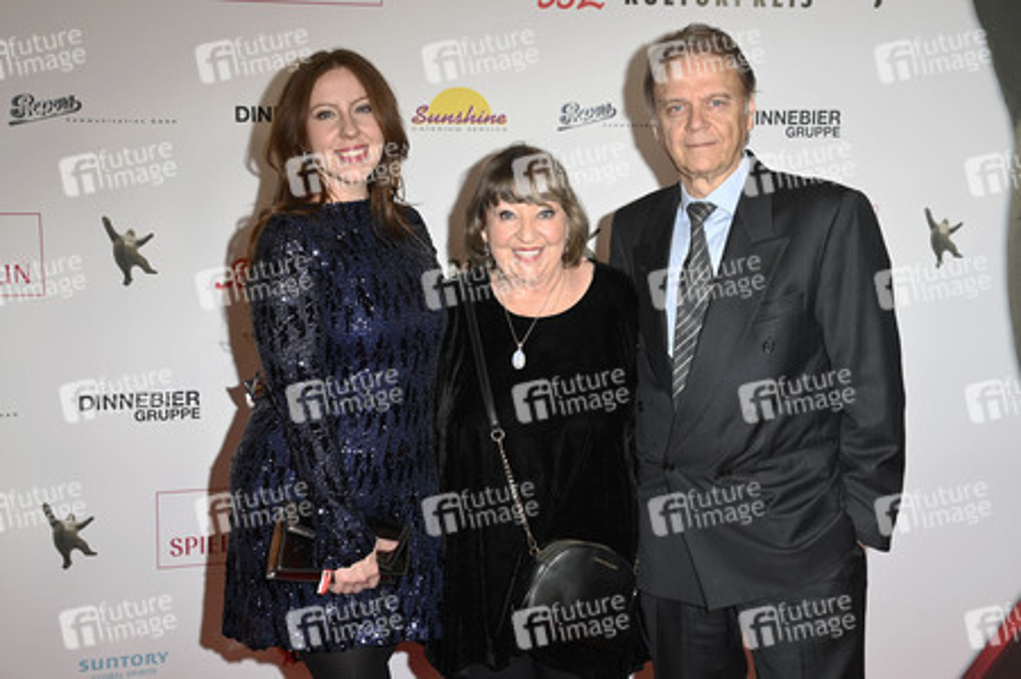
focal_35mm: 46
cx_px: 510
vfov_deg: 29.2
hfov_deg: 42.8
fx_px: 1304
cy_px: 340
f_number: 5.6
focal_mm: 46
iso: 640
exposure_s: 1/250
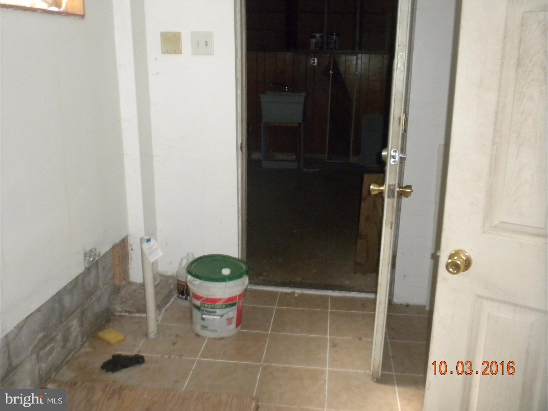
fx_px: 586
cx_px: 274
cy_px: 206
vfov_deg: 38.7
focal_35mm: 37
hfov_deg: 50.1
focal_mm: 6.6
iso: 400
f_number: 3.5
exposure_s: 1/30
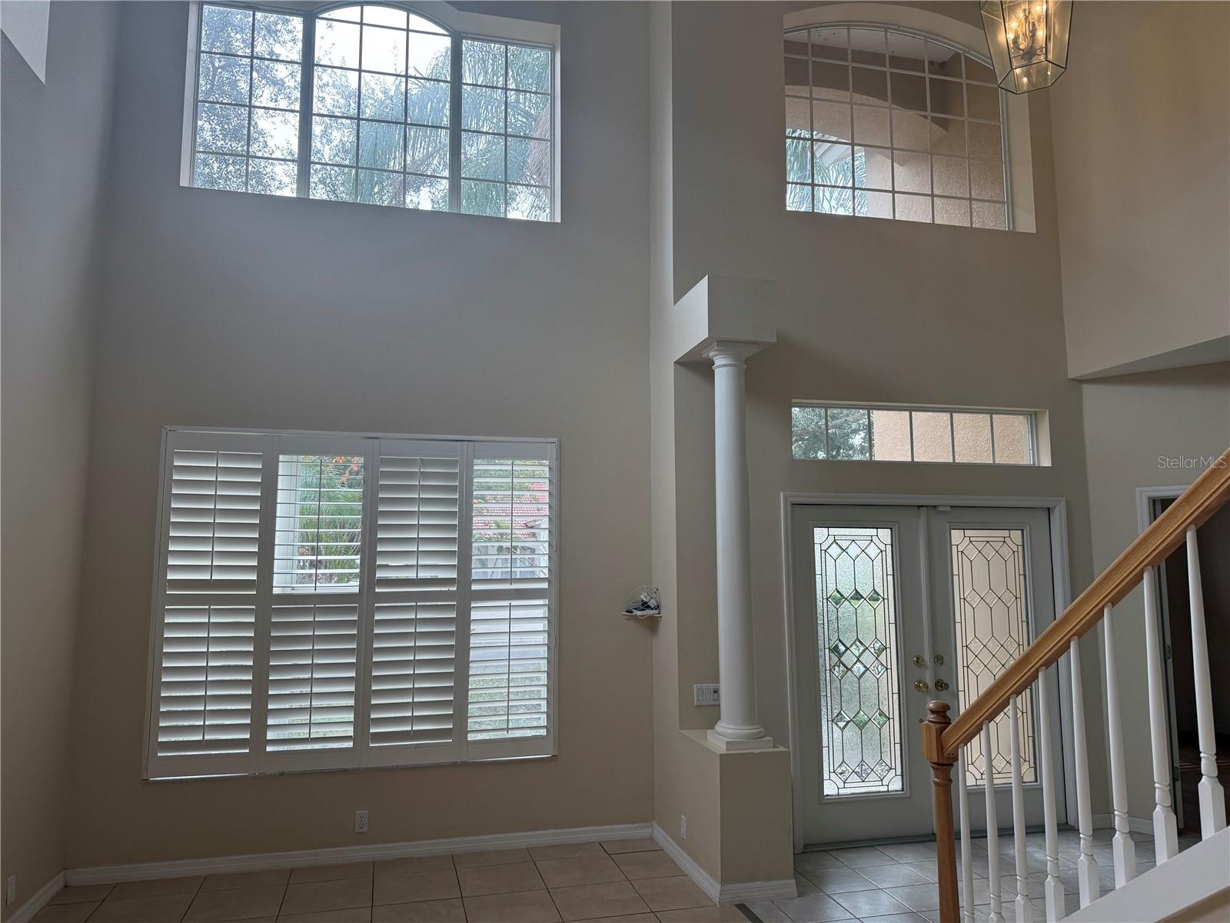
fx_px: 853
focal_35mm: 24
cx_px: 615
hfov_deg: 71.6
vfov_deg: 56.8
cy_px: 462
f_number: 1.78
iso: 100
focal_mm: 6.76
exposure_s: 1/571
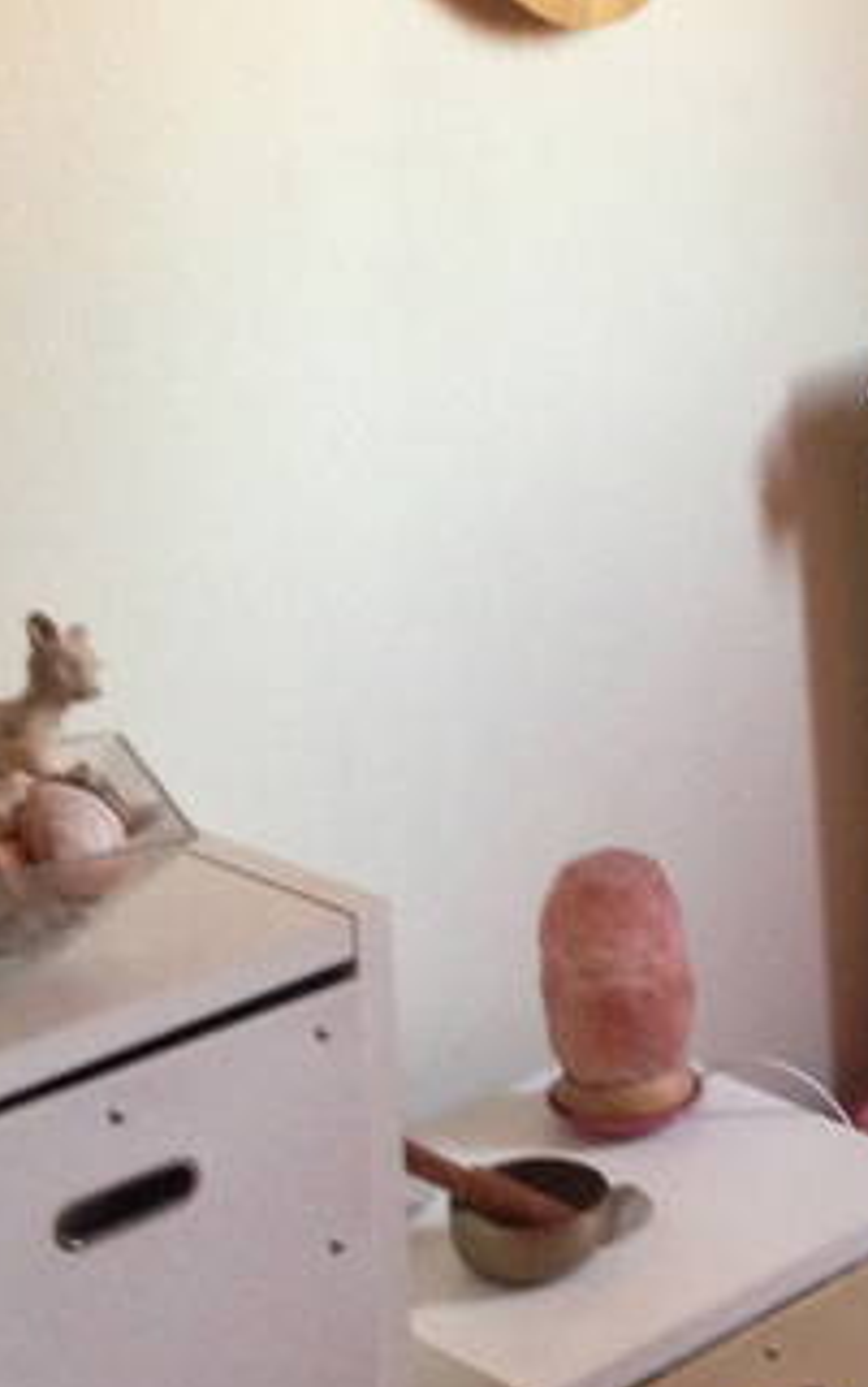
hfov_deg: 14.5
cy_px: 445
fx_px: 3251
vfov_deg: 23.9
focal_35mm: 86
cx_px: 1179
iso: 250
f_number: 2.4
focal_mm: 4.12
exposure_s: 1/20
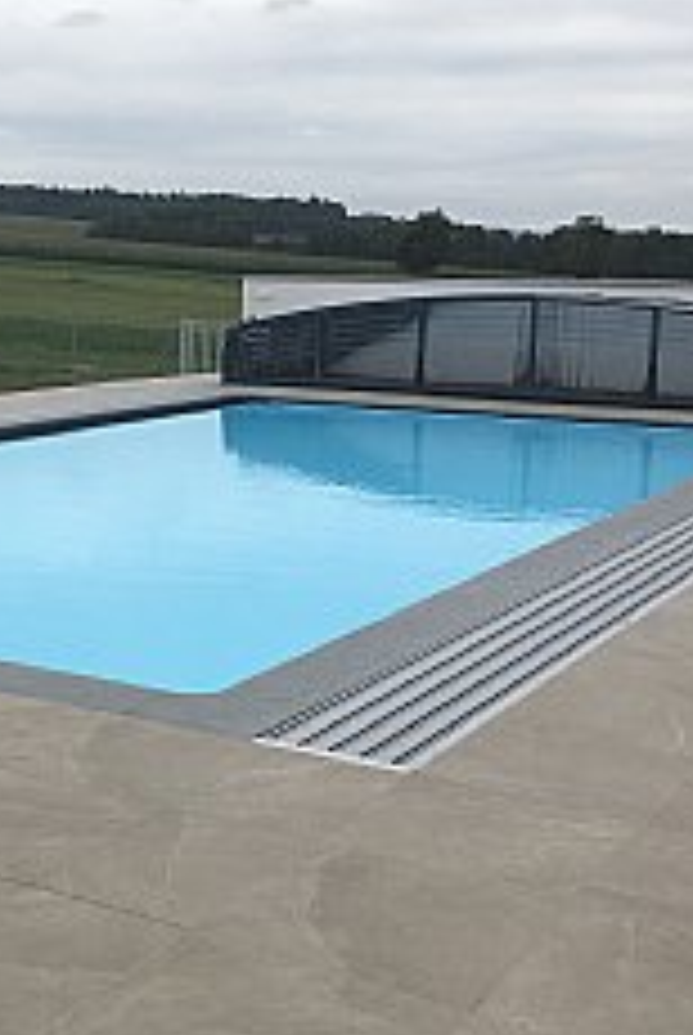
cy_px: 484
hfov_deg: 24.1
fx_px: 1583
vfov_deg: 36.2
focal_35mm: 55
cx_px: 81
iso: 25
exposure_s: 1/1399
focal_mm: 4.15
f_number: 2.2
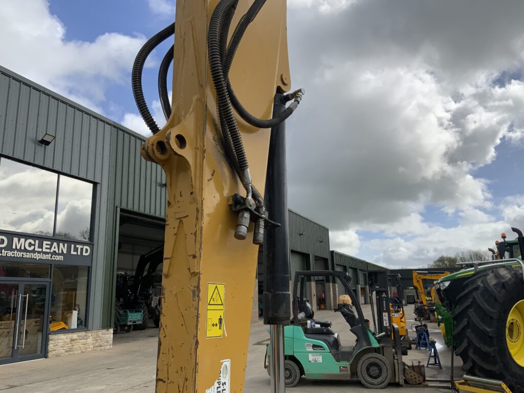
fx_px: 439
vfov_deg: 48.2
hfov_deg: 61.7
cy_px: 196
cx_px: 262
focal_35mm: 29
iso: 16
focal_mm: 3
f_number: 1.8
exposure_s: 1/2801
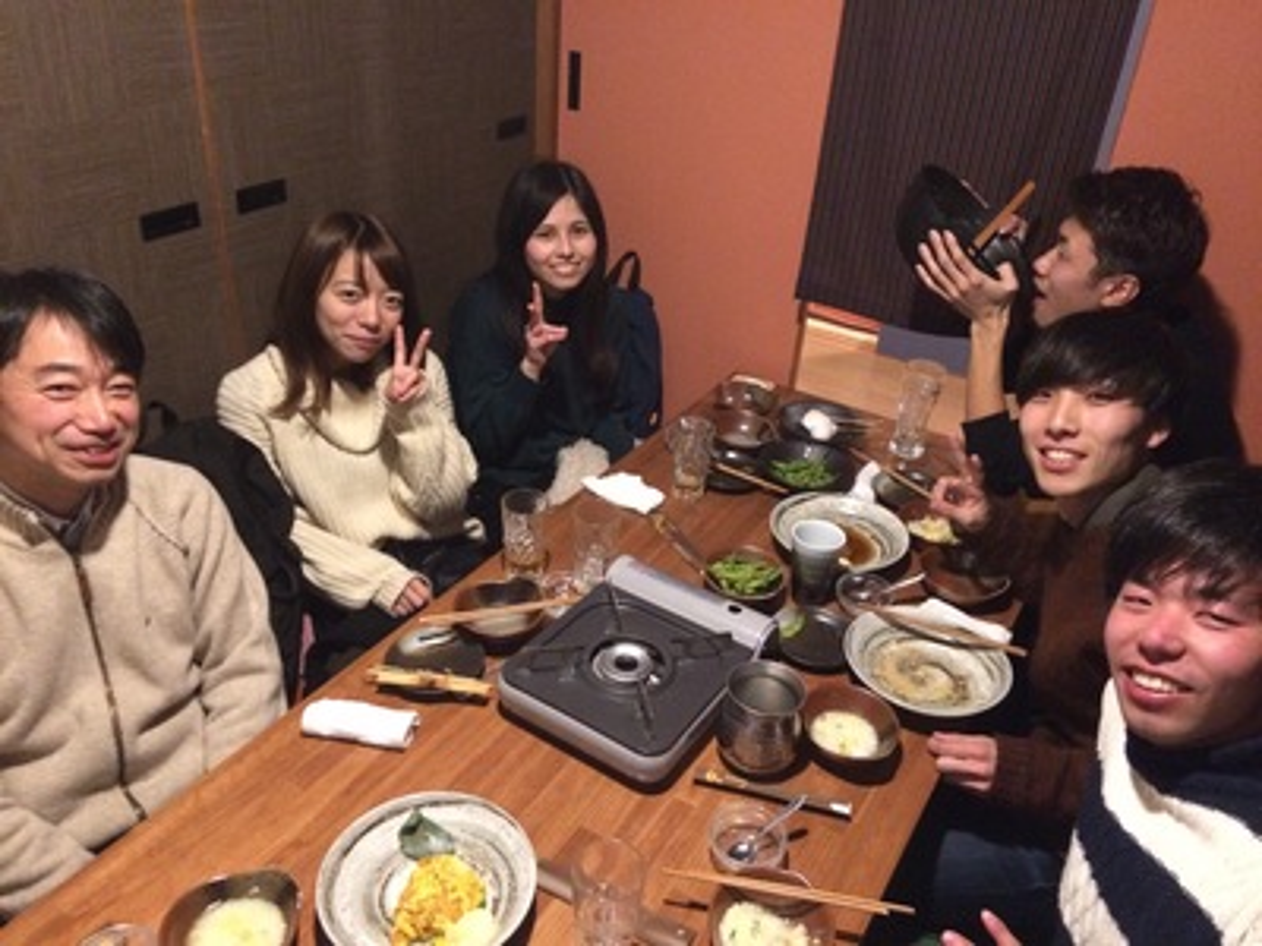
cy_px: 473
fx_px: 1057
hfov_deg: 61.7
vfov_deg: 48.2
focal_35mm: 29
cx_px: 631
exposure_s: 1/15
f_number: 2.2
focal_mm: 4.15
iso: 500
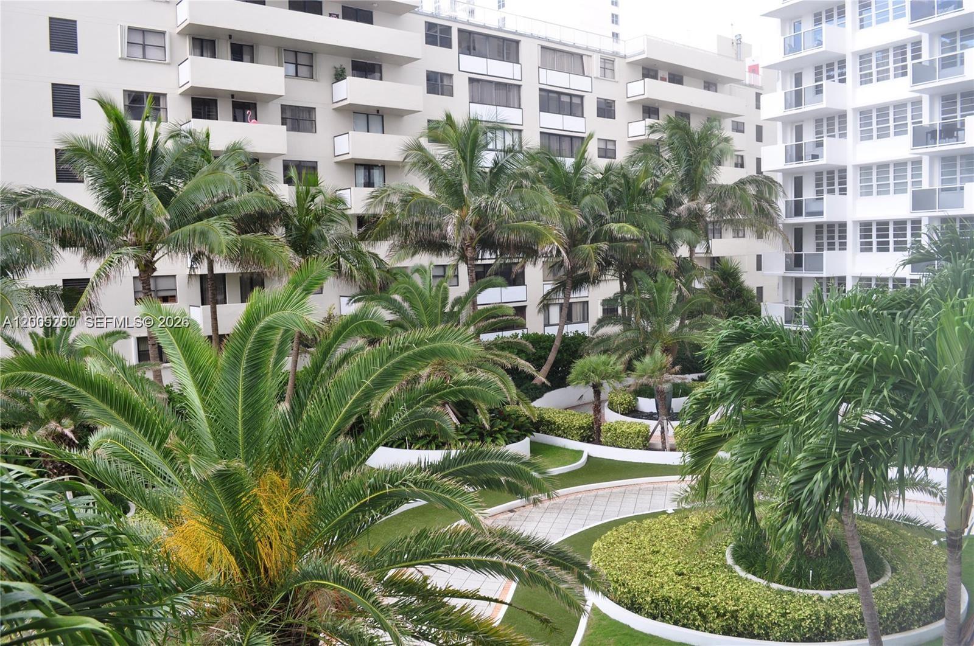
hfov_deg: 67.5
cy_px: 323
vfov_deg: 47.8
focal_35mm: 27
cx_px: 487
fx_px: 729
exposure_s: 1/50
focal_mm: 18
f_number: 8
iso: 400
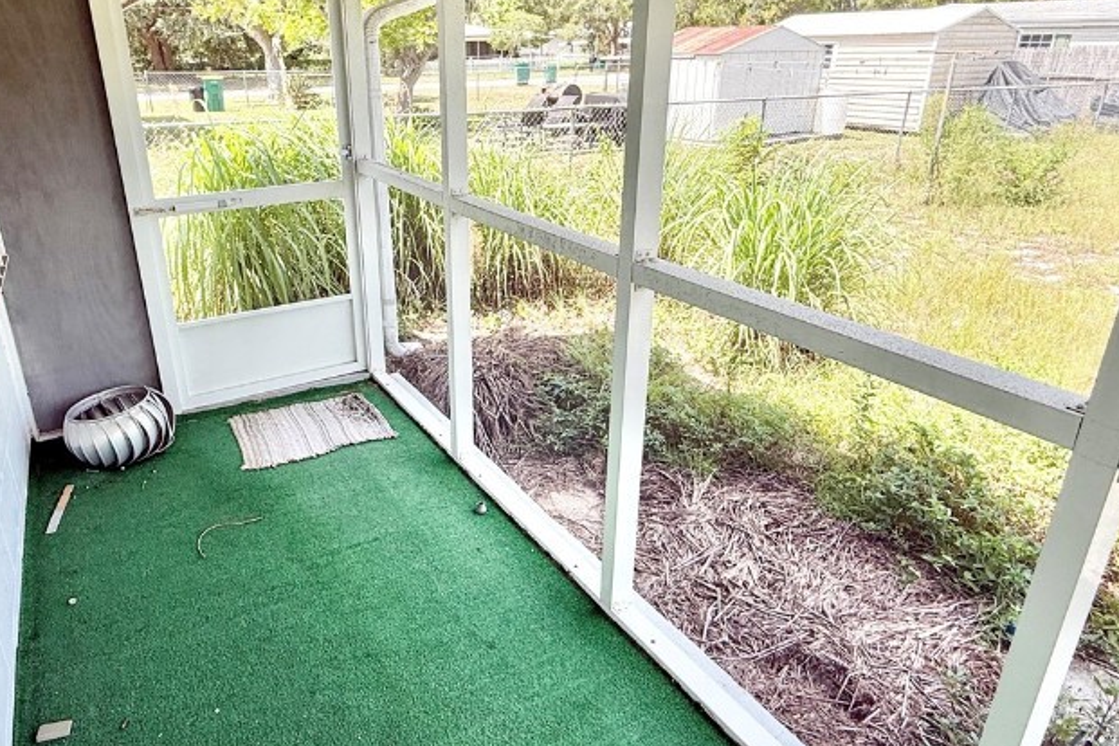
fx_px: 746
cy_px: 328
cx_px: 469
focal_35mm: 24
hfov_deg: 73.2
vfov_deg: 53.0
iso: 50
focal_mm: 2.22
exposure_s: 1/316
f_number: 2.2
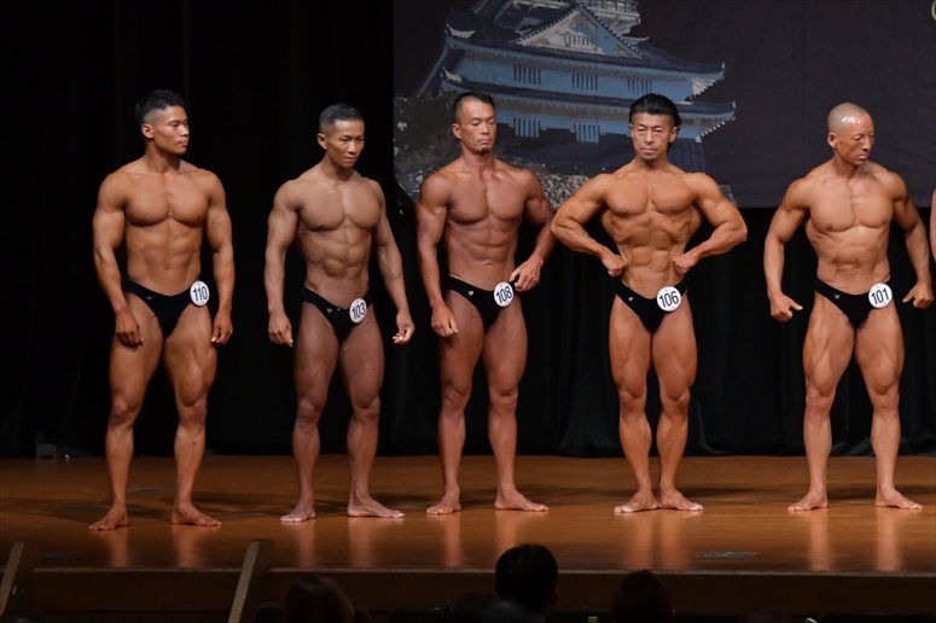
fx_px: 5847
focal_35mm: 225
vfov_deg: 6.1
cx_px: 468
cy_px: 312
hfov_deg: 9.2
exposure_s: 1/400
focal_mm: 150
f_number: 5.6
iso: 4000
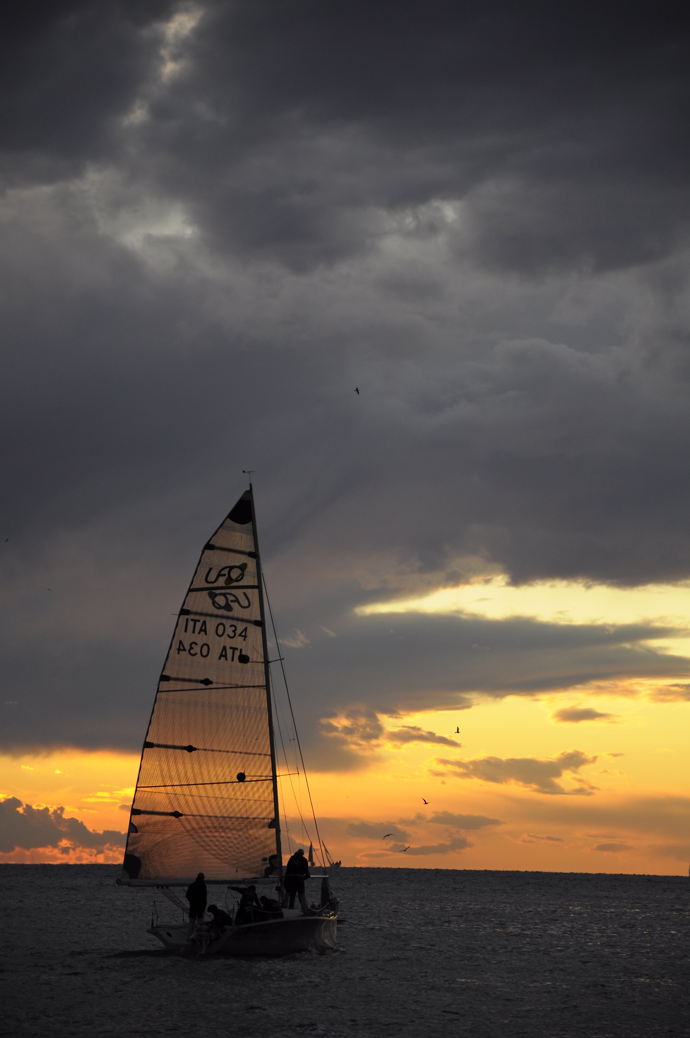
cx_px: 345
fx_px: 4540
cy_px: 519
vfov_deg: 13.1
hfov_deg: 8.7
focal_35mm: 158
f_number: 5.6
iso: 200
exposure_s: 1/160
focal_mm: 105
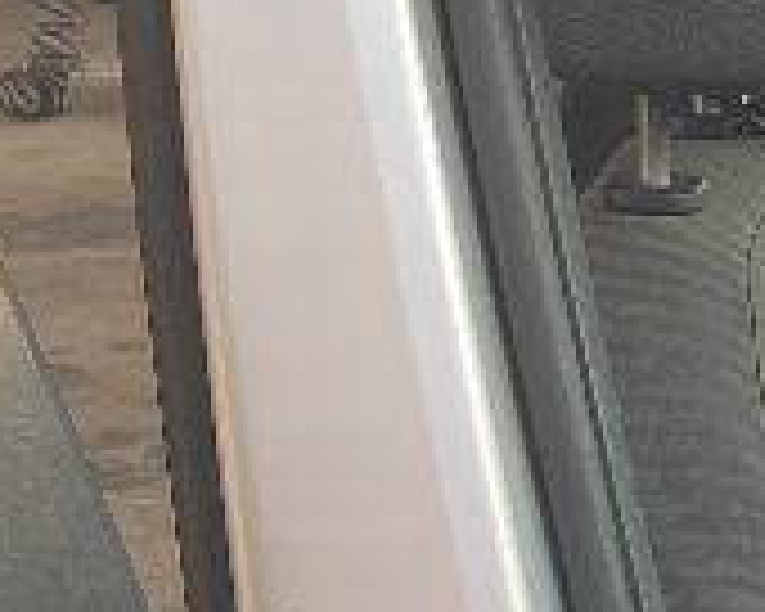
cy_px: 1058
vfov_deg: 9.6
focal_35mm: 153
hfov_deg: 11.4
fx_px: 3464
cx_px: 1494
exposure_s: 1/122
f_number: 1.6
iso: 32
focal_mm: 4.2
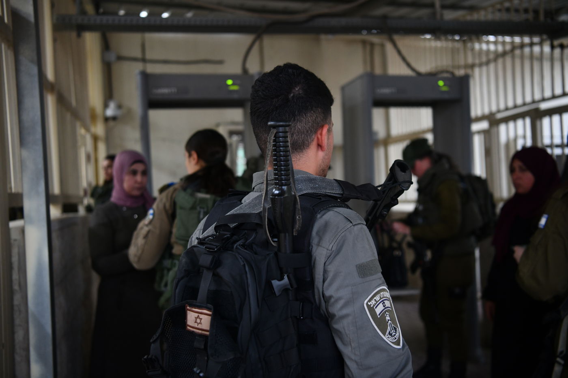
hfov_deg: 50.7
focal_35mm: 38
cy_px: 189
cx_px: 284
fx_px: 599
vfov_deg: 35.0
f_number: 2.8
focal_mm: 38
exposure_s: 1/100
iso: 800
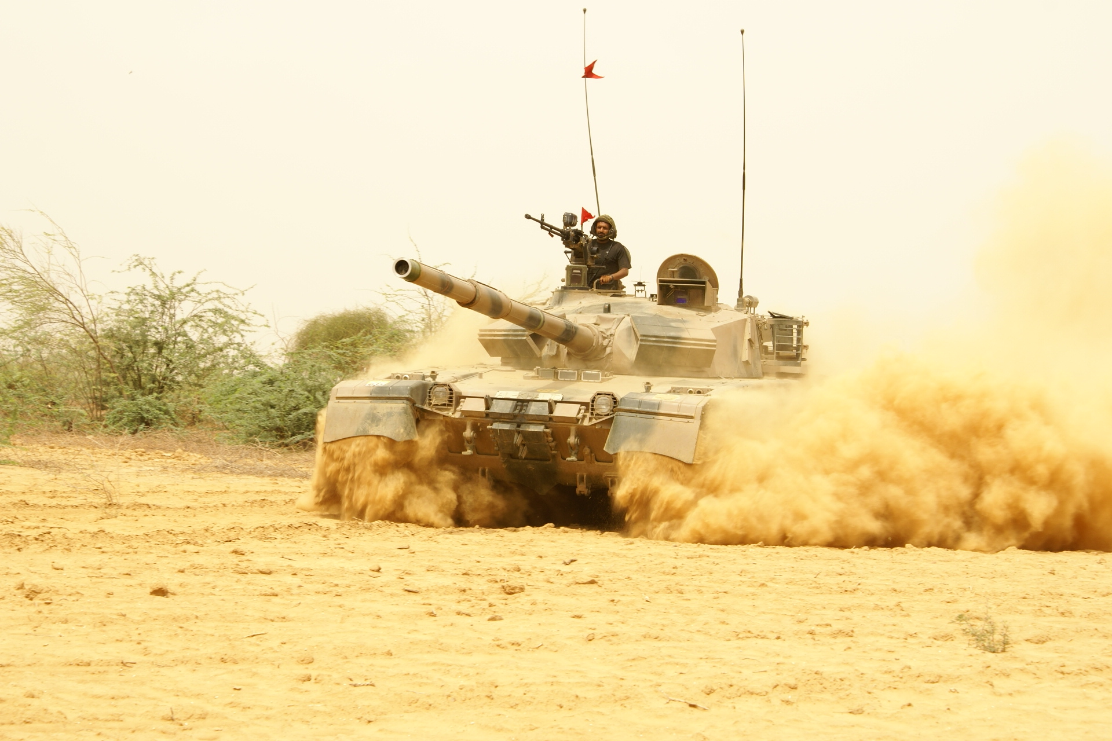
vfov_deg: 13.0
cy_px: 370
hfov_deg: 19.5
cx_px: 556
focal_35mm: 105
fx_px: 3243
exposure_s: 1/160
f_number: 10
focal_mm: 70
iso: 100
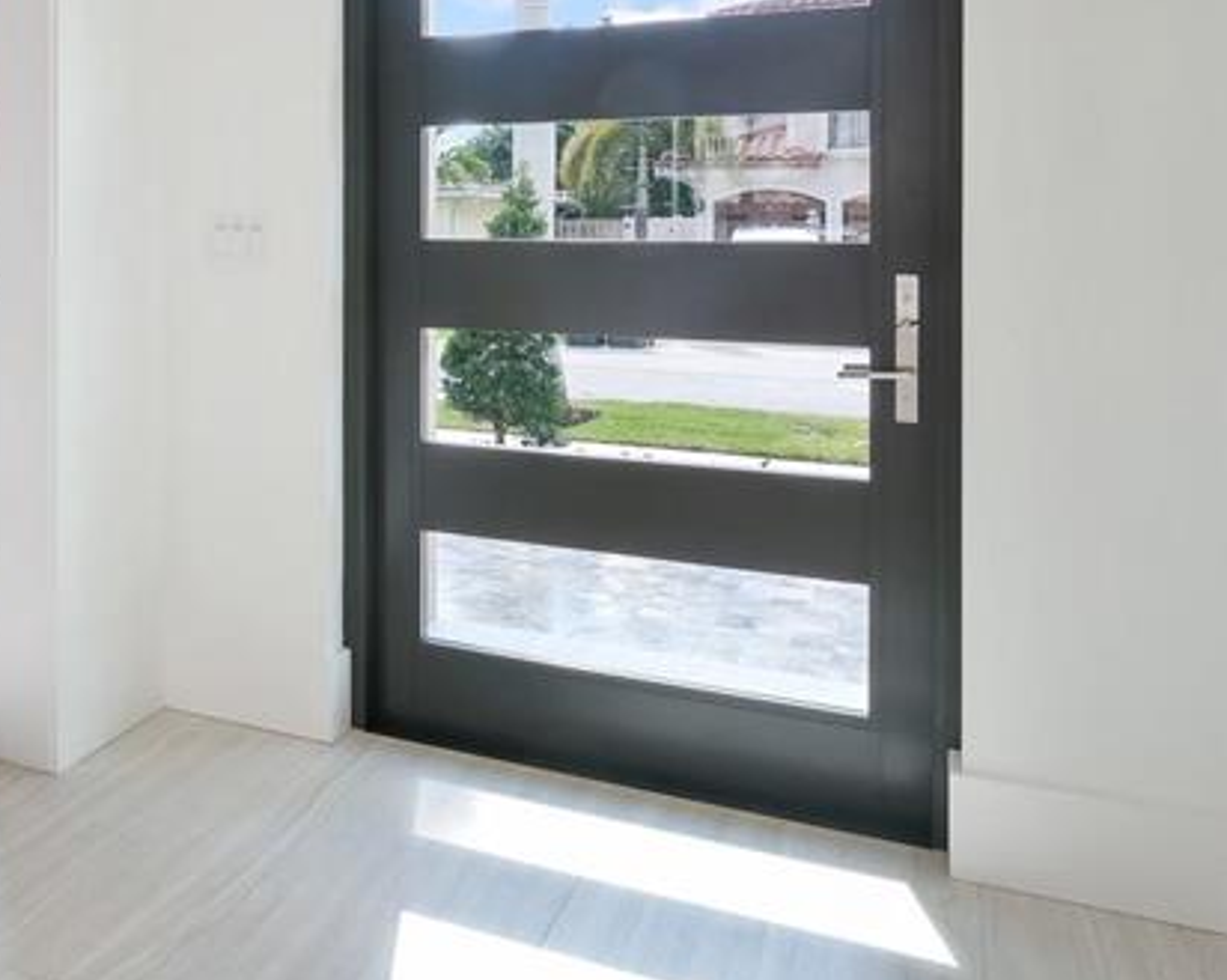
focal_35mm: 35
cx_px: 119
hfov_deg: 46.5
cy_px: 247
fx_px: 1270
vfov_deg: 41.0
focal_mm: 10
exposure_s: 1/50
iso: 400
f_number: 11
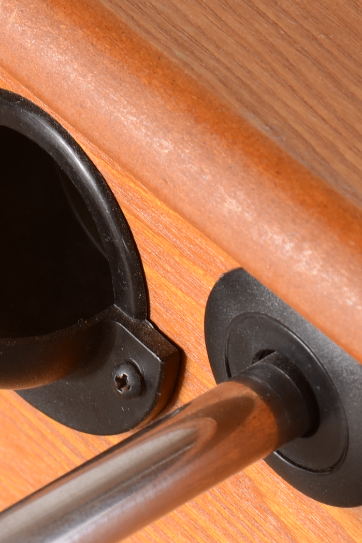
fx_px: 5570
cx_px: -51
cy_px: 261
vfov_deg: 5.6
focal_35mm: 369
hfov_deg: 3.7
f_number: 10
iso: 125
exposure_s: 1/80
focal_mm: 105
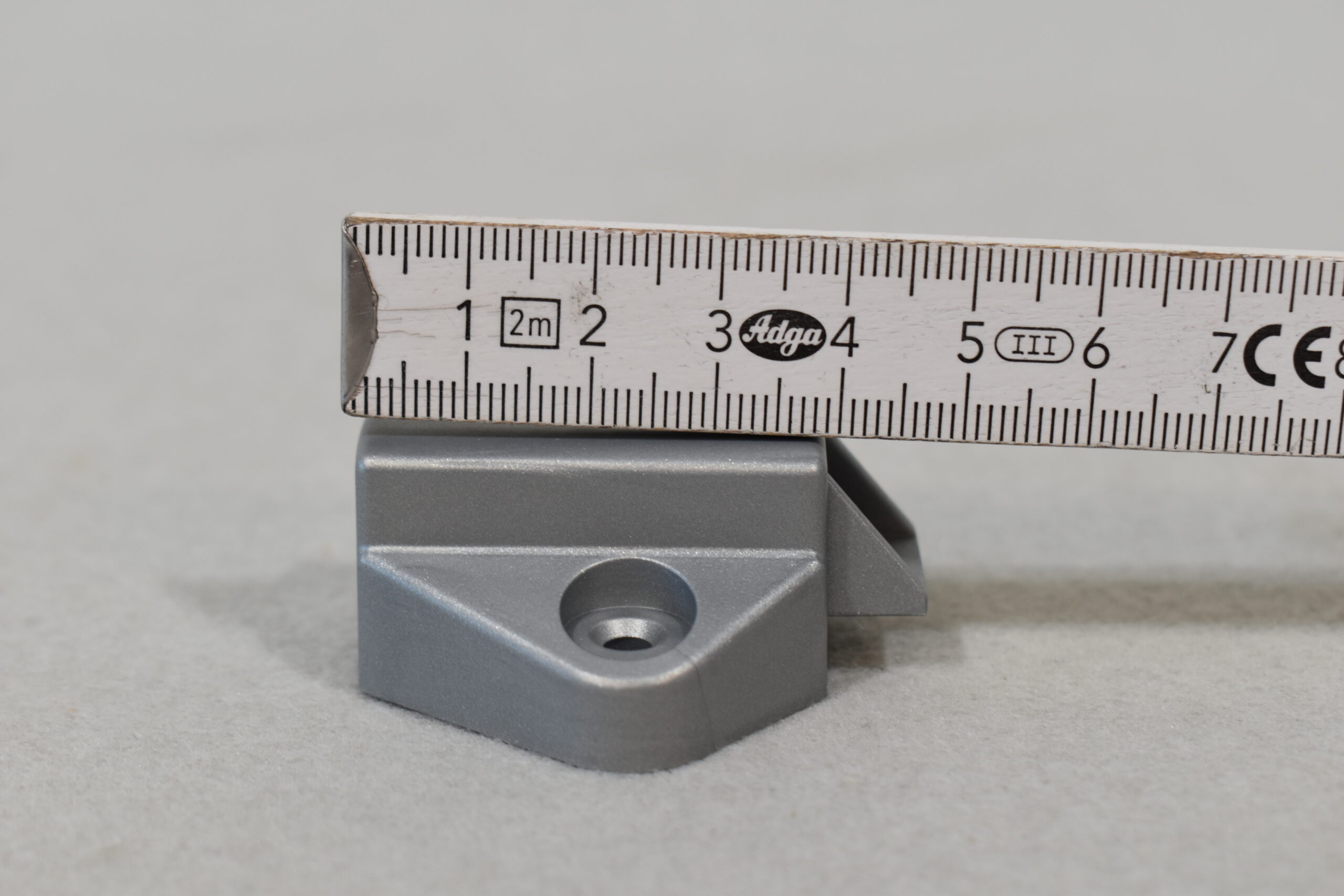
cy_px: 448
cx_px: 672
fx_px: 2520
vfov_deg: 20.2
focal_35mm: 68
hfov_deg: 29.9
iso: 400
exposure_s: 1/60
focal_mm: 45
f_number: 7.1
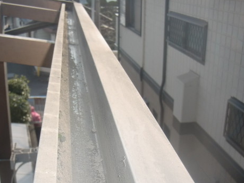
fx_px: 373
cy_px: 114
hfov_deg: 35.8
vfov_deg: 27.4
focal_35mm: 53
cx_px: 80
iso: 64
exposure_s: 1/250
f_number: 3.9
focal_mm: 6.66
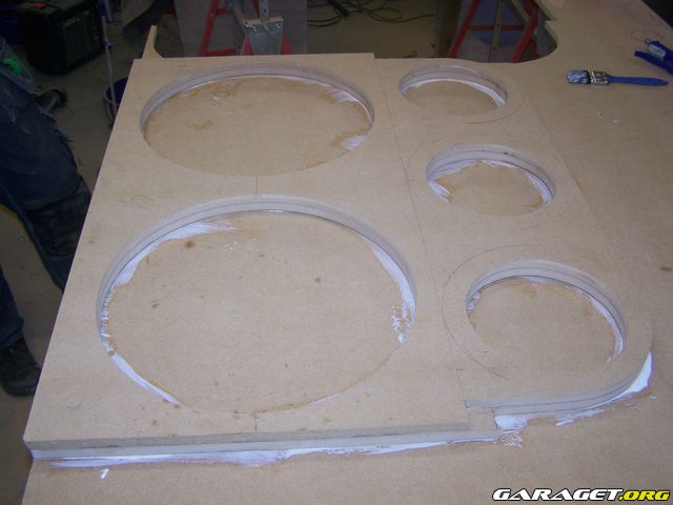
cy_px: 252
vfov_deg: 37.7
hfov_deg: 49.0
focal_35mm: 38
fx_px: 739
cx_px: 336
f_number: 2.8
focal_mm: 6.3
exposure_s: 1/60
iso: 80
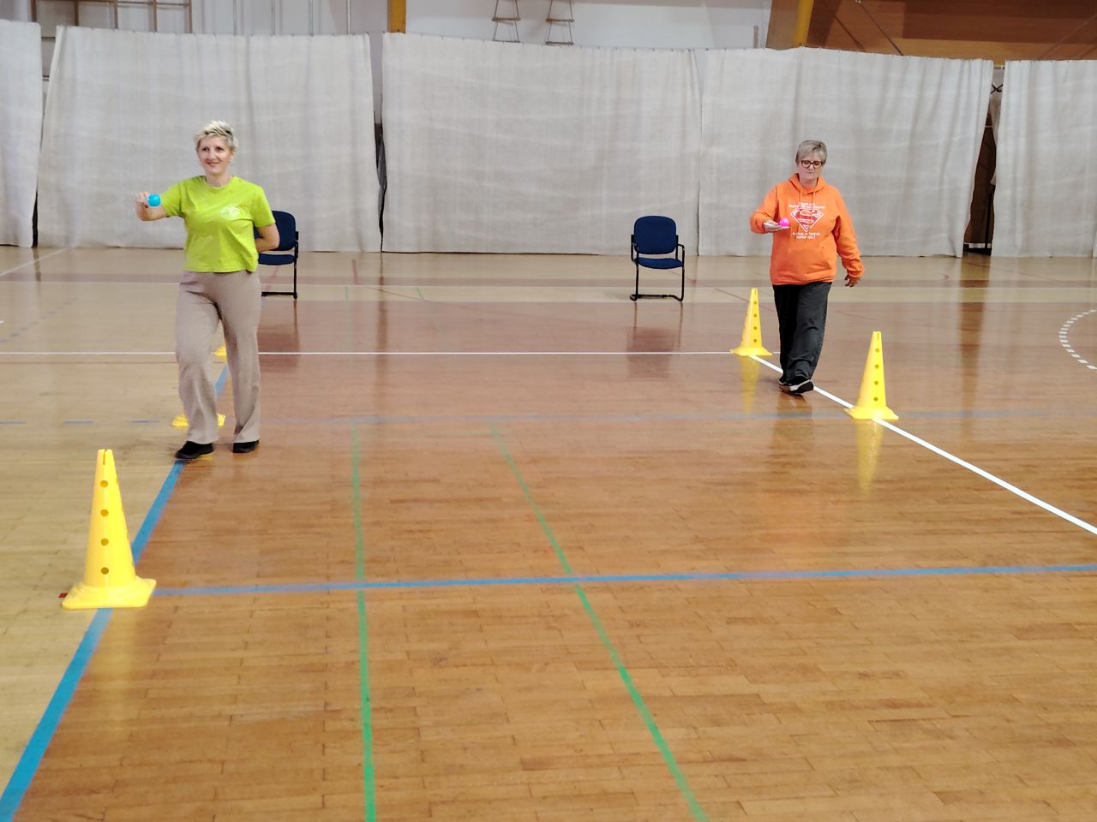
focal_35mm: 41
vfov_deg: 35.1
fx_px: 1299
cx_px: 548
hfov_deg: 45.8
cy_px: 411
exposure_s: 1/100
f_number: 1.75
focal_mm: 5.25
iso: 2241
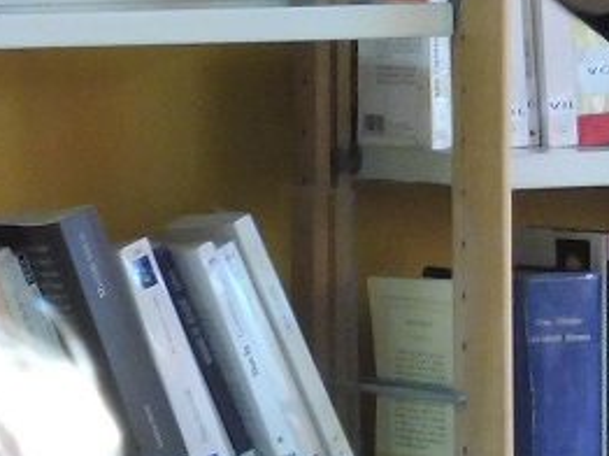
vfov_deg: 1.9
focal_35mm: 774
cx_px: 1325
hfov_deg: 2.6
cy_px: -540
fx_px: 13605
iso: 500
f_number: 5.4
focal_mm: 31.3
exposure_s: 1/30
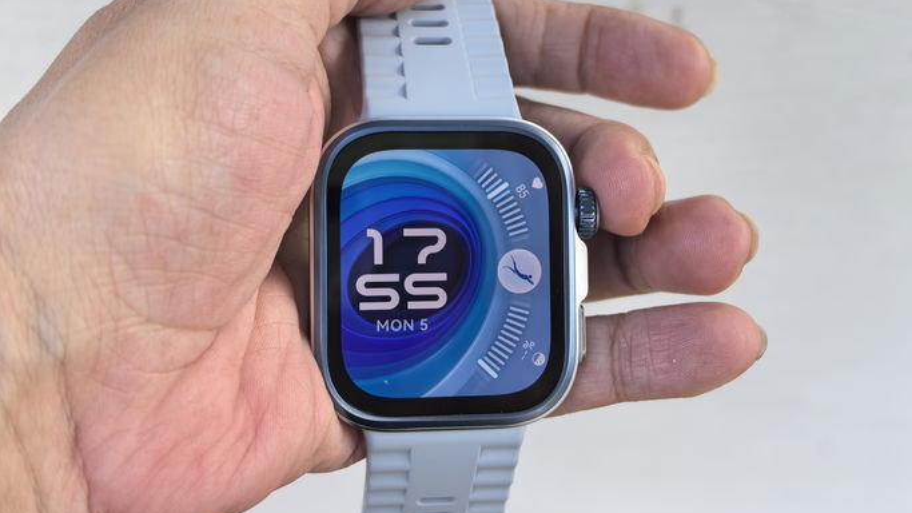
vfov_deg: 20.4
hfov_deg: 35.5
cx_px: 456
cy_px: 210
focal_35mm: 59
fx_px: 1427
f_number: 2
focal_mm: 8.5
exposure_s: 1/223
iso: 50
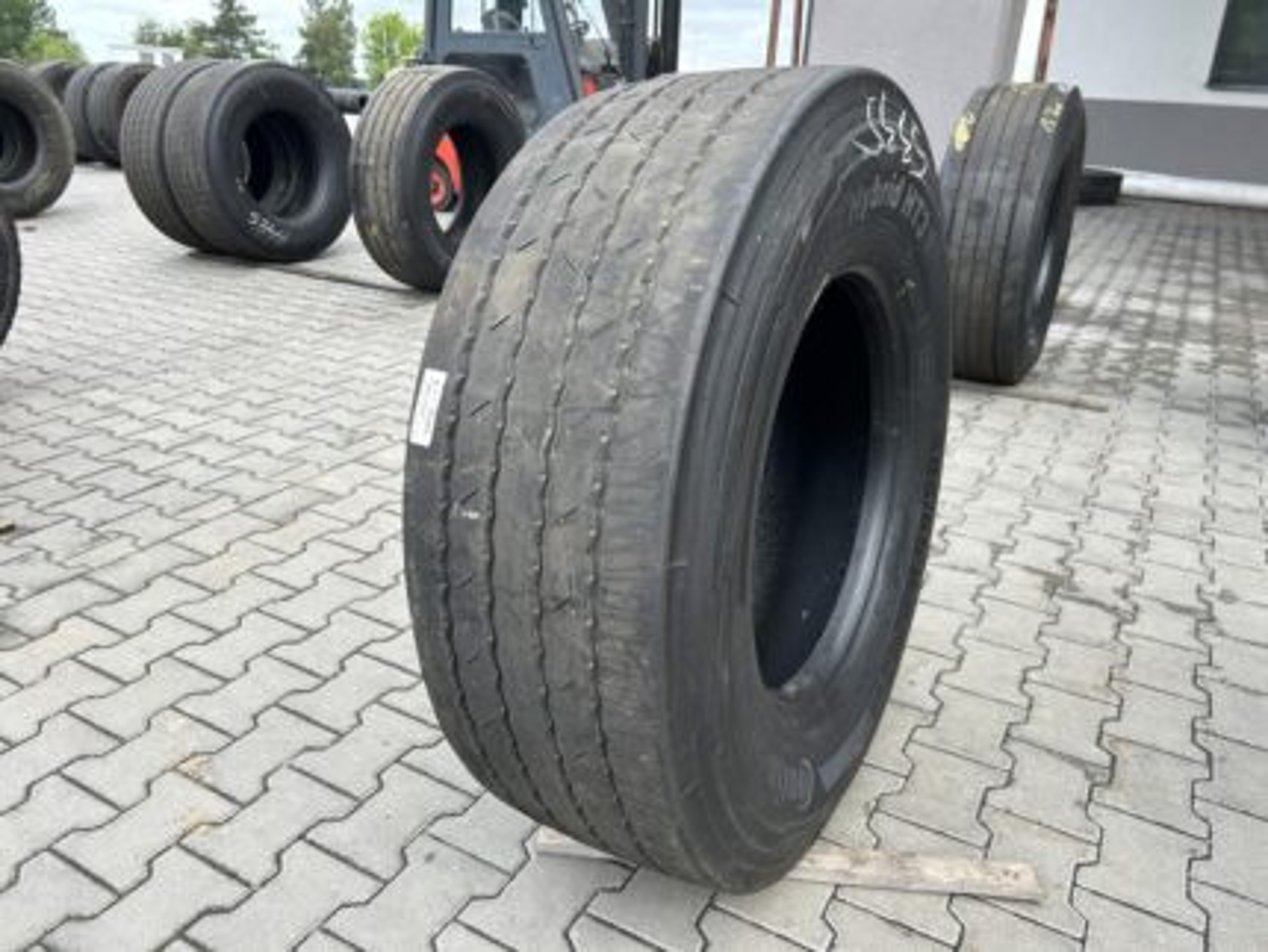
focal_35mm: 26
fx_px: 953
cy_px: 476
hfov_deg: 67.3
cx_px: 634
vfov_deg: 53.1
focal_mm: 5.7
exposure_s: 1/1029
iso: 50
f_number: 1.5
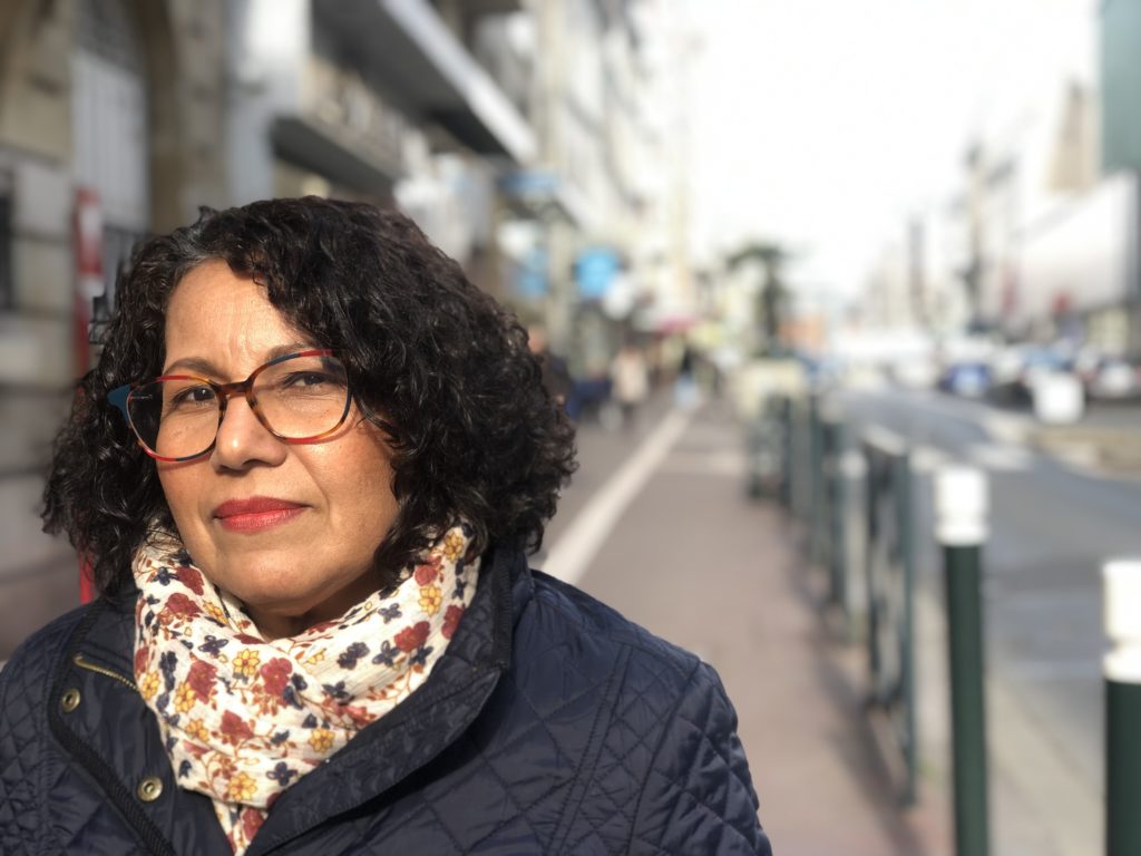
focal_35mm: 52
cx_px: 570
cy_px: 428
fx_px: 1714
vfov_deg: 28.0
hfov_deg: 36.8
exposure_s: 1/100
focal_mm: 6
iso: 16
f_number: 2.4
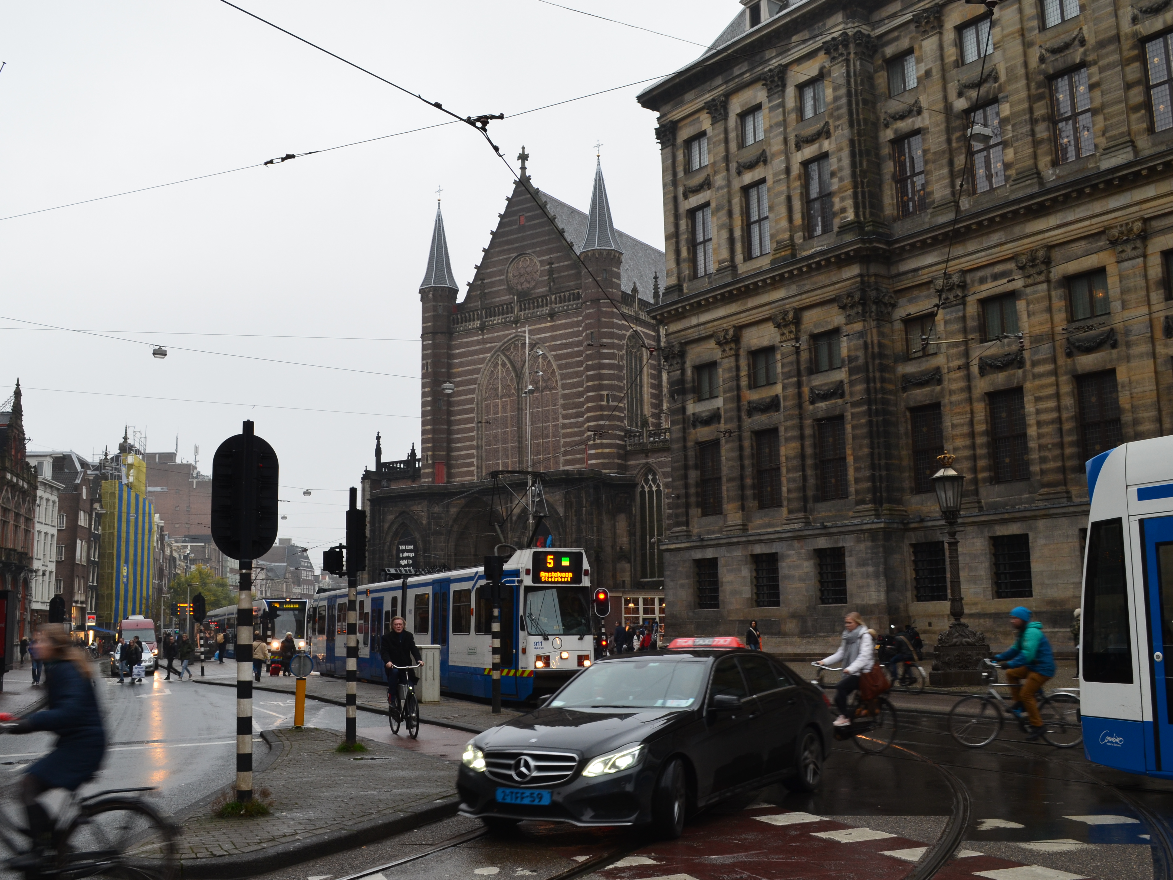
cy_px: 439
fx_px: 1220
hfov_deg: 51.3
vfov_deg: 39.7
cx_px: 530
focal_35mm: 36
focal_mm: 22
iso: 400
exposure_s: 1/40
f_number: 9
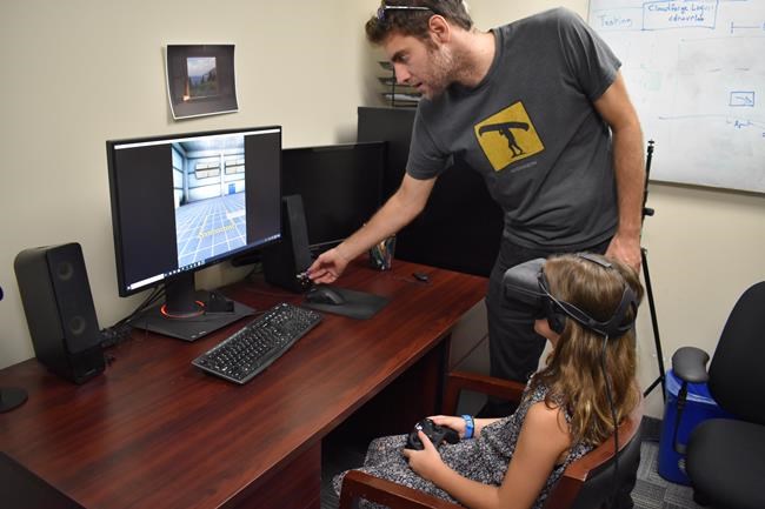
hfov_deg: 67.4
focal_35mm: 27
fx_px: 574
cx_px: 382
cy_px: 254
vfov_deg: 47.9
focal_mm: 18
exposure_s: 1/60
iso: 2000
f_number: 3.5
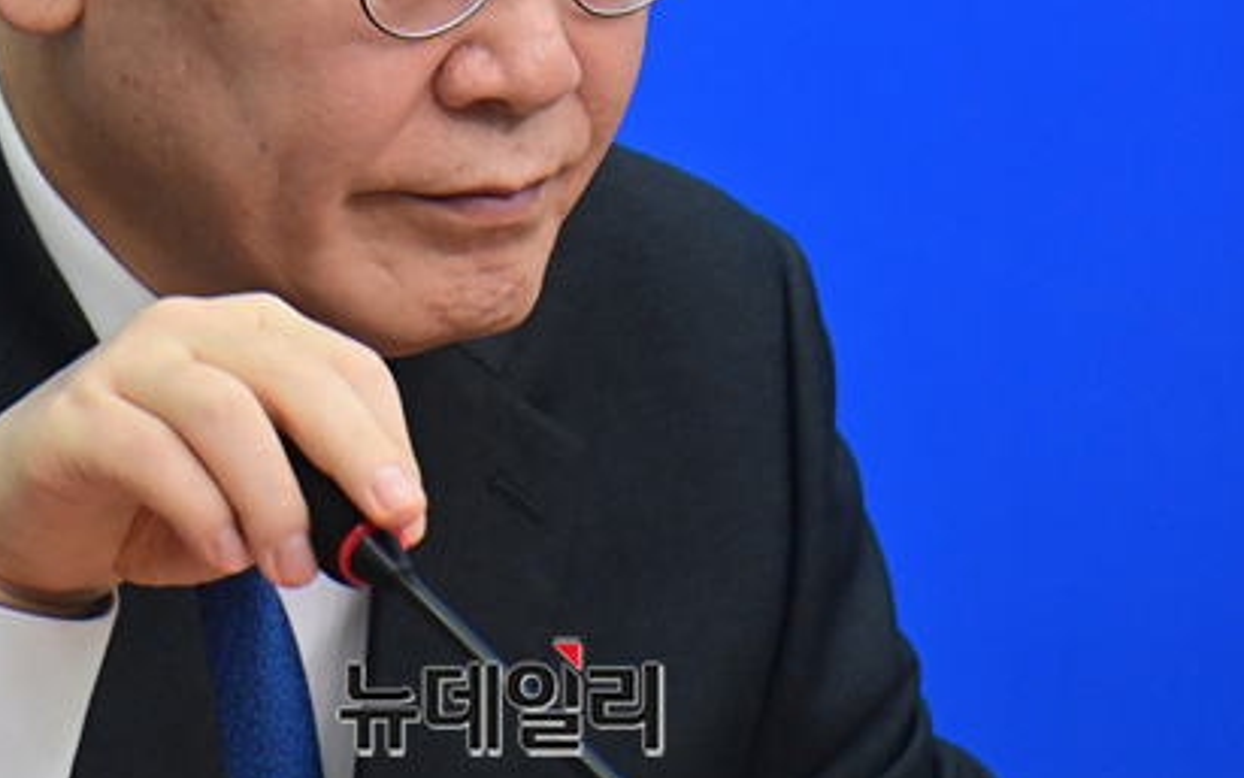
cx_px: 496
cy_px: 5
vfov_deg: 1.7
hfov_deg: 2.6
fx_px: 26923
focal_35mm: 794
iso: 6400
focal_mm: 400
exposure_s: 1/320
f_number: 7.1
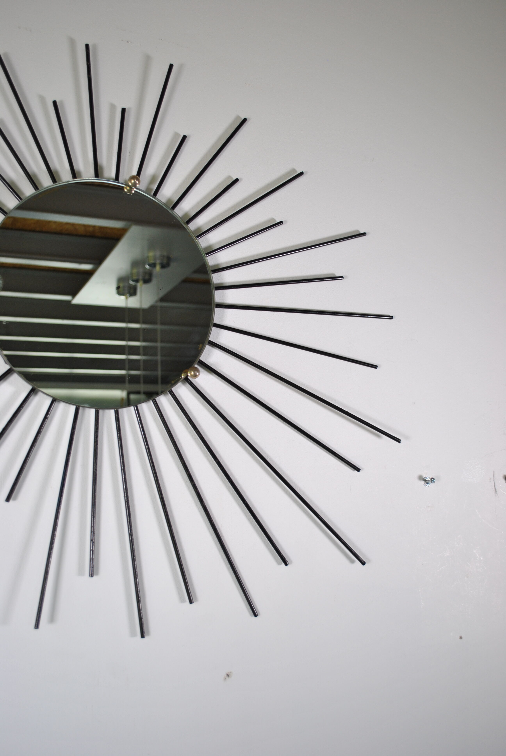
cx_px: 253
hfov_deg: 37.0
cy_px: 378
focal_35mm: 36
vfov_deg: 53.1
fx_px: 757
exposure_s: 1/125
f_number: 4
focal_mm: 24
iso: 200
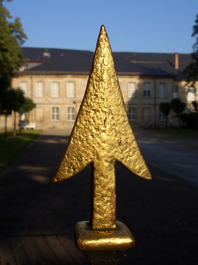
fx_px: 374
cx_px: 99
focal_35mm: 49
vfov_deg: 38.9
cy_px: 132
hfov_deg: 29.7
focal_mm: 8.2
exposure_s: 1/400
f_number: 5
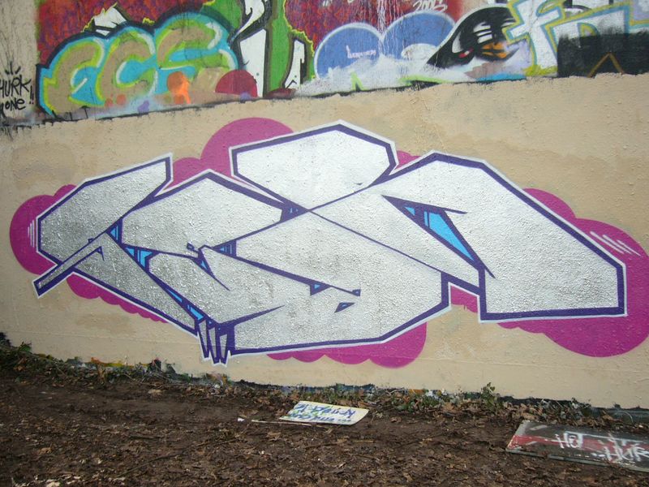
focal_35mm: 35
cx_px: 324
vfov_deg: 40.7
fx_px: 656
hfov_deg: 52.6
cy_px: 244
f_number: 2.8
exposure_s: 1/40
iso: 100
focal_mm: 5.8
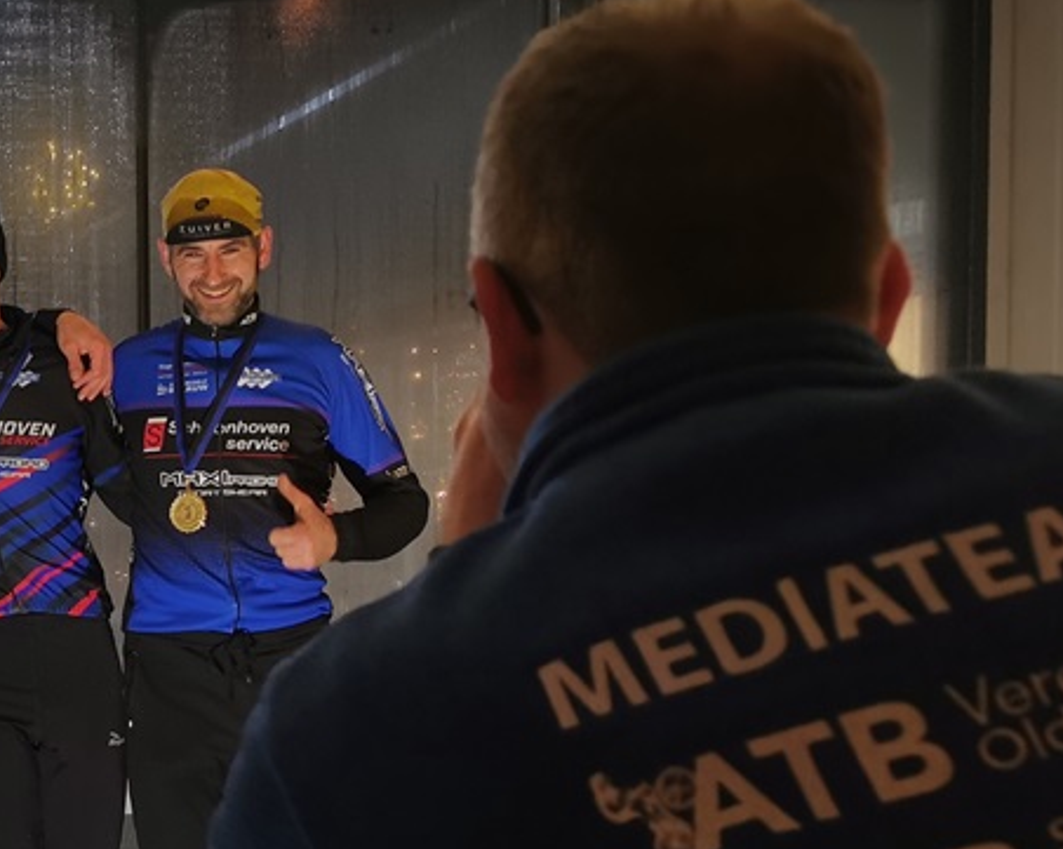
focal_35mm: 70
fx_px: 2201
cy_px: 670
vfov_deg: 21.6
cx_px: -26
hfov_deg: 25.7
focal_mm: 5.56
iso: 200
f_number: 1.6
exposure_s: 1/50
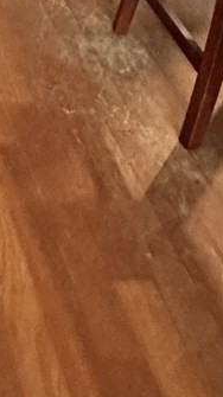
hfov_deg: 14.5
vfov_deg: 22.4
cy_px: -257
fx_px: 737
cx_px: -211
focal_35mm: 70
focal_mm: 2.22
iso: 800
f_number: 2.2
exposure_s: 1/40
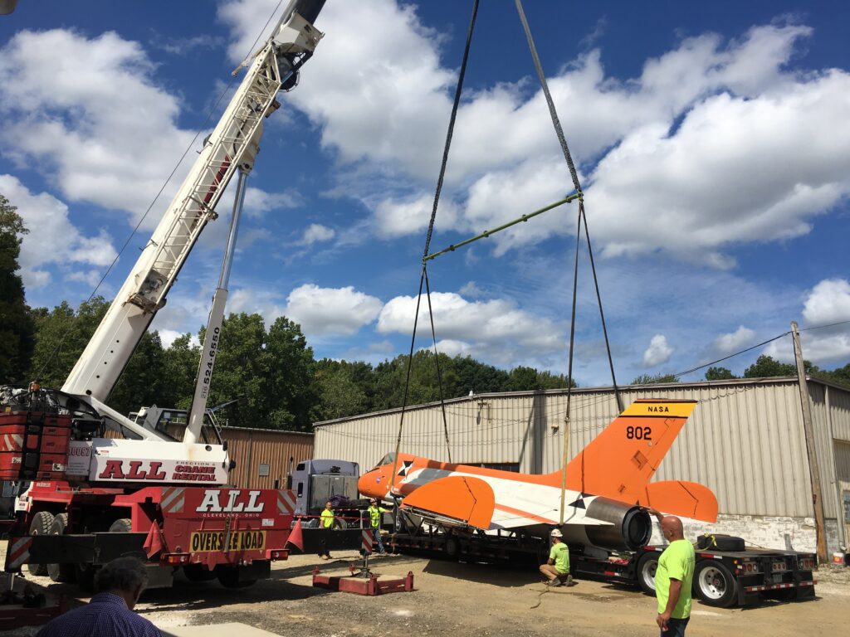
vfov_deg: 48.2
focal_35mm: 29
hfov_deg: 61.7
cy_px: 318
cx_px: 425
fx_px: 712
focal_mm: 4.15
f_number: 2.2
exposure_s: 1/2959
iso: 25
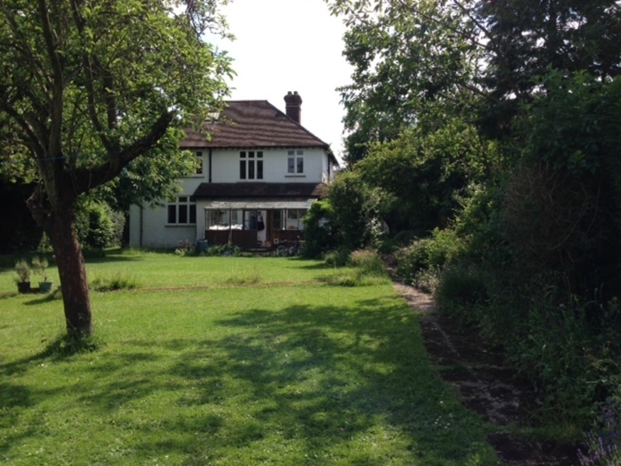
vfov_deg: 42.9
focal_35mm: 33
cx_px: 310
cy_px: 233
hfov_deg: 55.4
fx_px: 592
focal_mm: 4.12
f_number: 2.4
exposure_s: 1/786
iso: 50
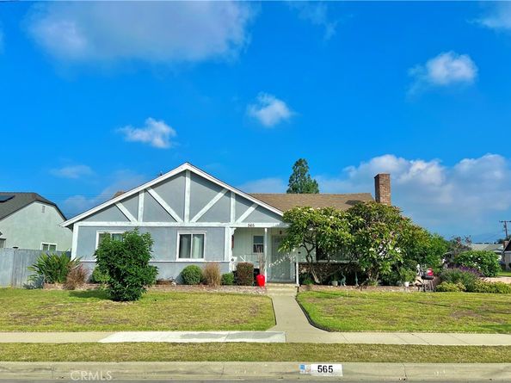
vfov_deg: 53.0
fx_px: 384
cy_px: 192
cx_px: 256
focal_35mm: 26
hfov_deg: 67.3
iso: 50
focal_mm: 5.7
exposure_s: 1/6579
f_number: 1.5
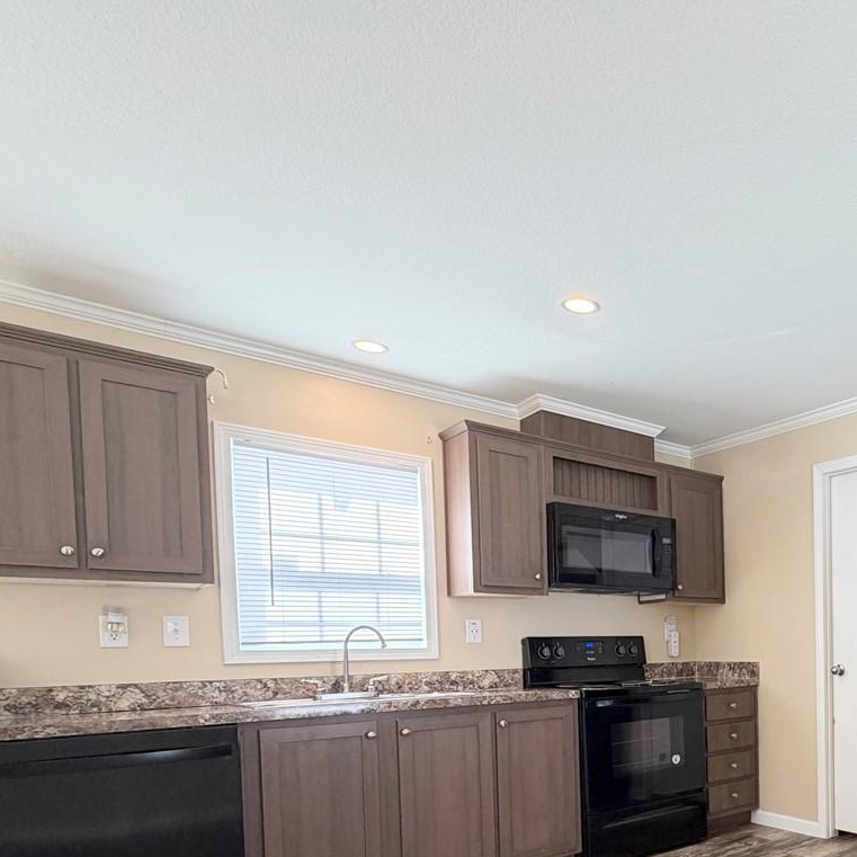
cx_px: 813
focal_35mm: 26
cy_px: 669
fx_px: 728
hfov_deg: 51.6
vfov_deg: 57.0
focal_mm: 2.22
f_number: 2.2
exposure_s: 1/120
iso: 160
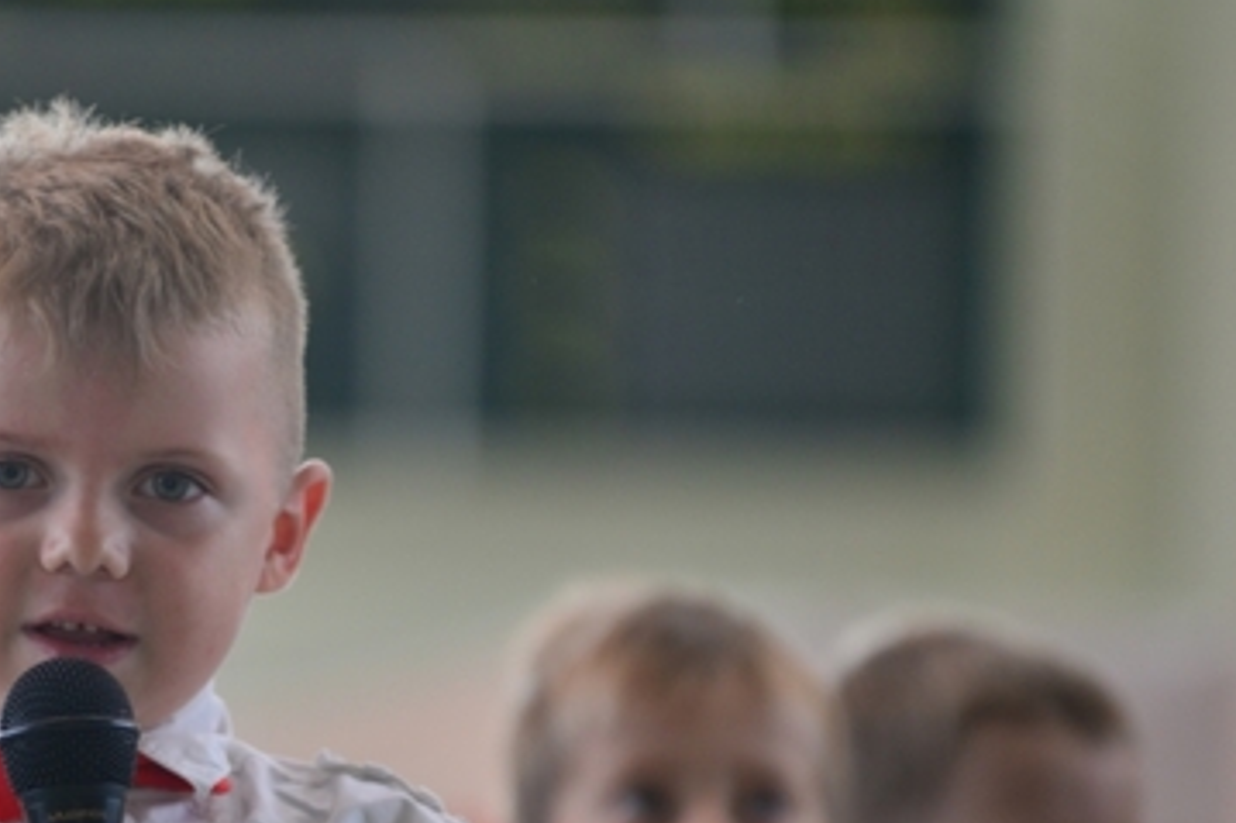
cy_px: 678
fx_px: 13589
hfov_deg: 5.2
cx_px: 100
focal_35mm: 396
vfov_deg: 3.5
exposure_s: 1/250
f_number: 2.8
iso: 500
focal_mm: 200
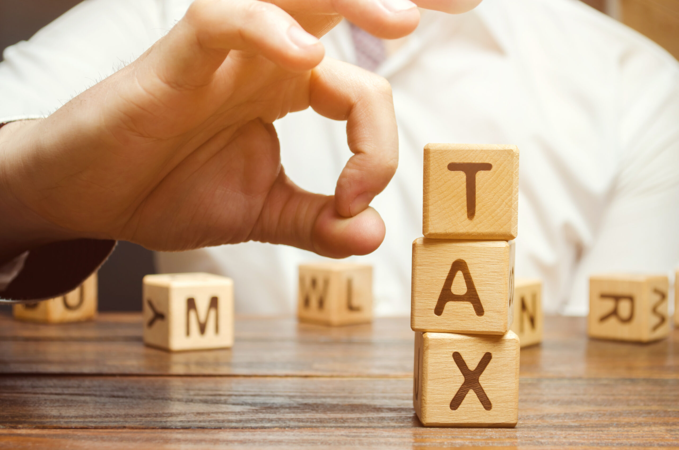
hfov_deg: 29.9
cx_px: 340
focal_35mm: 68
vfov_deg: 20.1
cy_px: 225
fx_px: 1271
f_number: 5.6
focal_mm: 45
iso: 100
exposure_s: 1/160
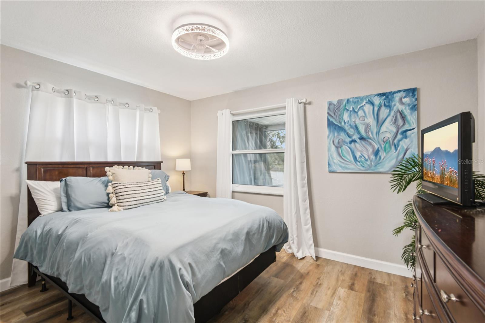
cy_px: 162
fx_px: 215
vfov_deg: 73.7
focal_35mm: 16
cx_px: 242
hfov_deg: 96.7
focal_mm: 16
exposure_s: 1/15
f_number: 8
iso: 400
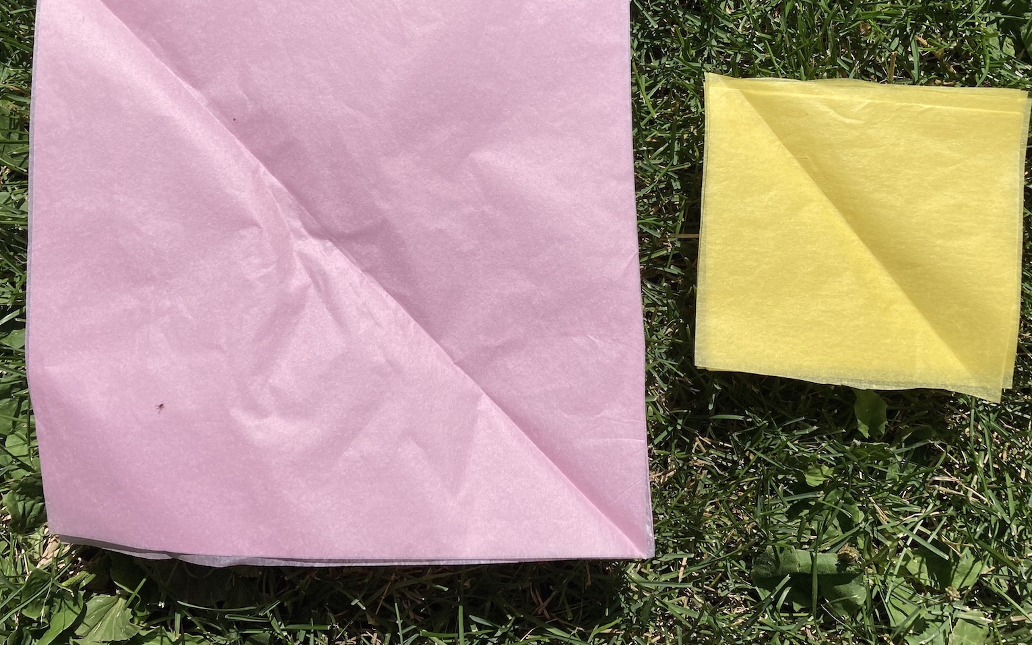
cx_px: 527
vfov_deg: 40.5
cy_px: 276
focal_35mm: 31
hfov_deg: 61.2
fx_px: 872
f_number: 1.8
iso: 20
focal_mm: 3.99
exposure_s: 1/4425
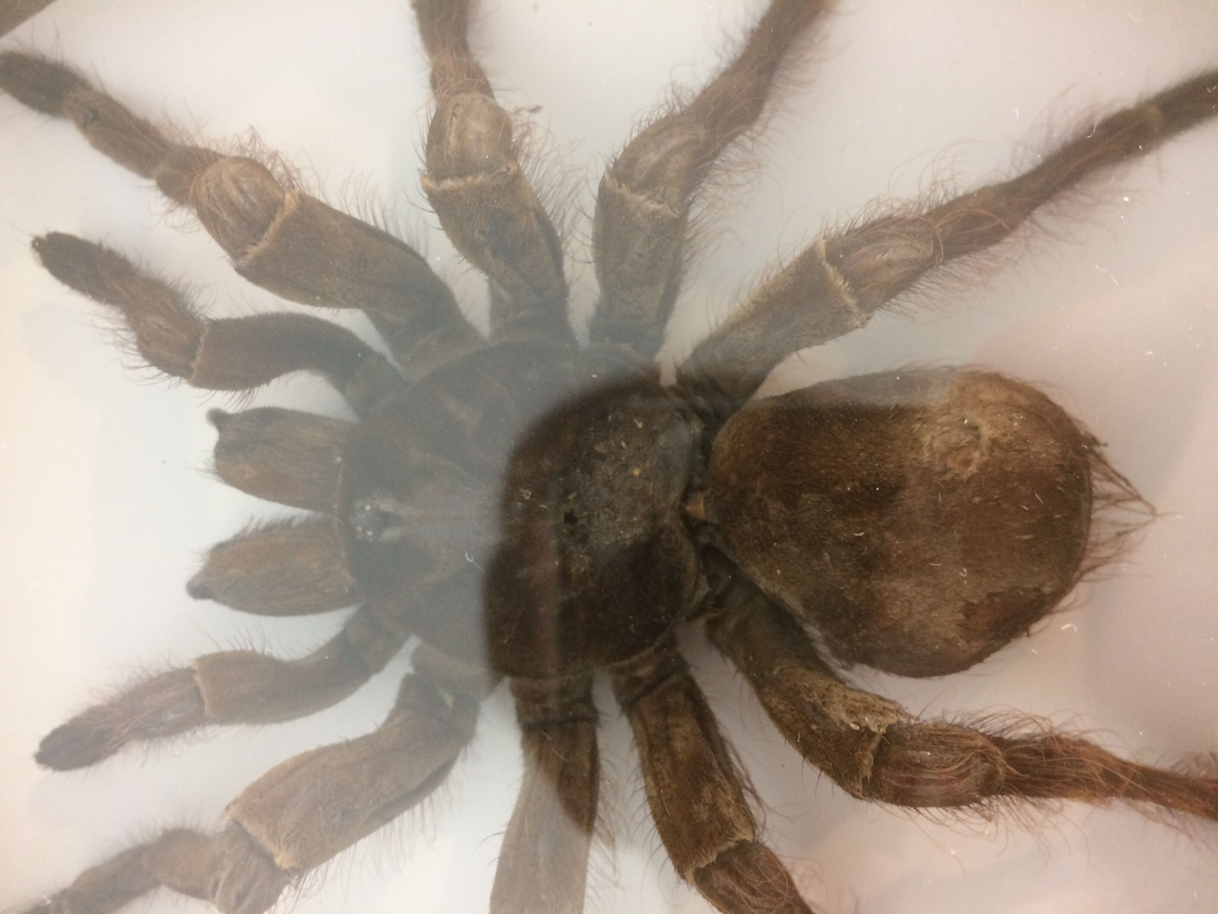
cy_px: 457
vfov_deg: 48.2
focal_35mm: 29
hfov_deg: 61.7
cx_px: 609
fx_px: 1020
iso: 200
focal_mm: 4.15
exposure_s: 1/33
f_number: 2.2
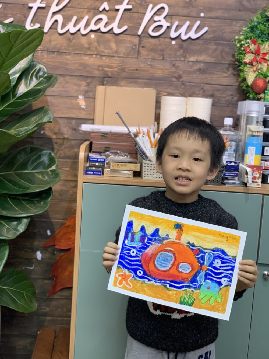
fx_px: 539
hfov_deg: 28.0
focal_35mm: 52
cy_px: 180
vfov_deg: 36.8
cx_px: 134
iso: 100
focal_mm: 6
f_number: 2.4
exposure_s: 1/100
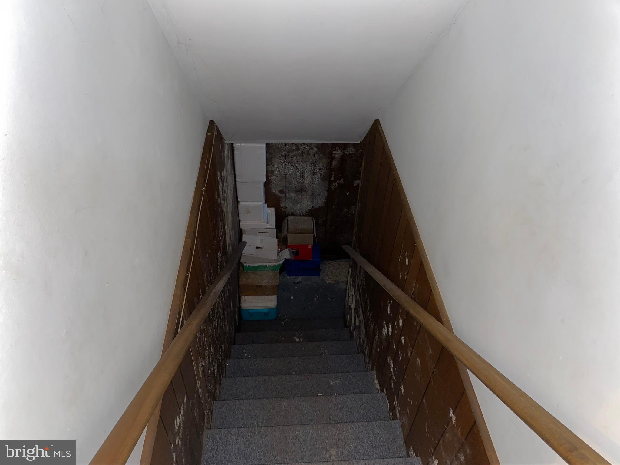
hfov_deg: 67.3
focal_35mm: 26
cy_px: 232
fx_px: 466
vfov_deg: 53.1
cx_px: 310
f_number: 1.8
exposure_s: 1/4
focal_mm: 4.25
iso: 64
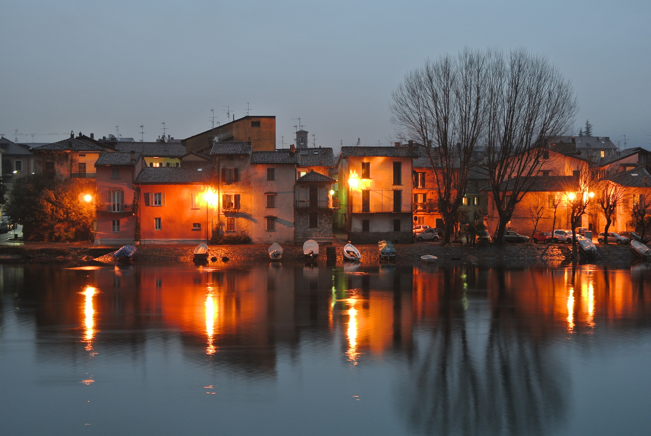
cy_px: 218
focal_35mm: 49
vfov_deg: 27.6
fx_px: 887
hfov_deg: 40.3
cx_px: 326
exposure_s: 2.5
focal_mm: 18.2
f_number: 4.5
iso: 100
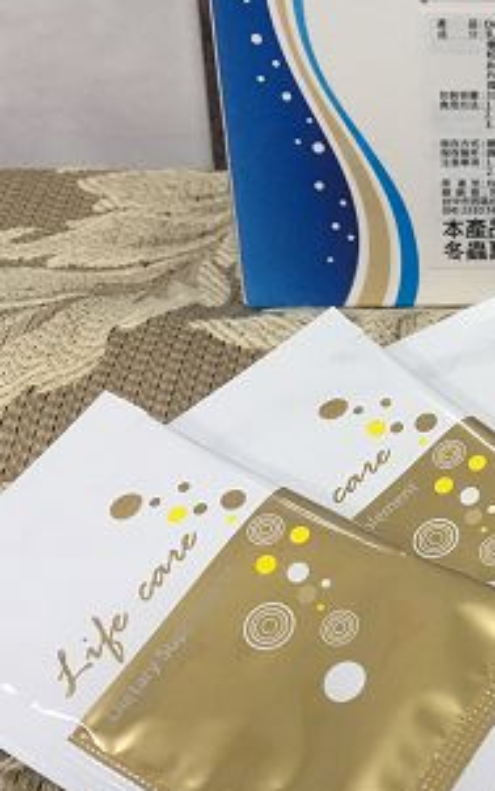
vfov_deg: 33.4
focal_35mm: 61
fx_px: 1315
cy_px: 351
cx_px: 576
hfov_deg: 20.1
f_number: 2.2
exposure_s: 1/30
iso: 100
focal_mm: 4.15
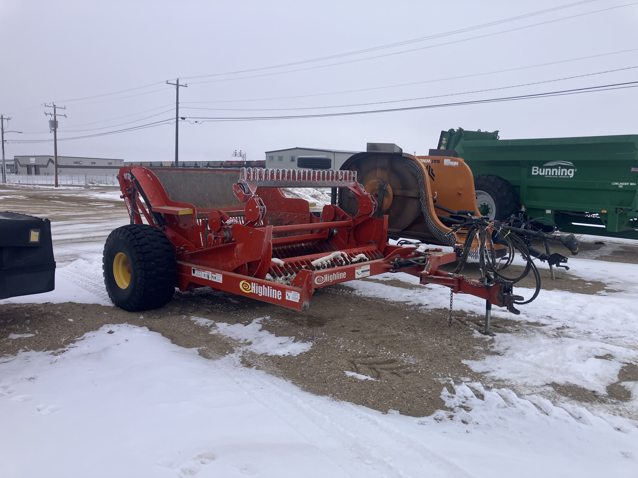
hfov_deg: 63.4
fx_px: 516
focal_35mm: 28
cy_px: 239
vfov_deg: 49.7
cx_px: 319
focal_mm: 3.99
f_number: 1.8
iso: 32
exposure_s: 1/917
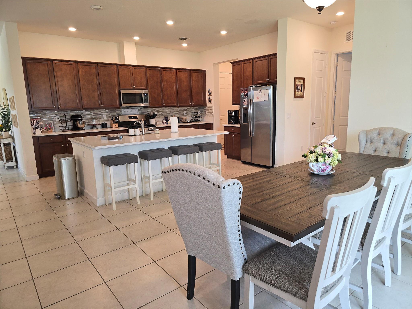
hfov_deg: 73.9
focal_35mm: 23
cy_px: 154
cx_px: 206
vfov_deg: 58.9
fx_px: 274
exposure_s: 1/60
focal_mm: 6.3
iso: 125
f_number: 1.7
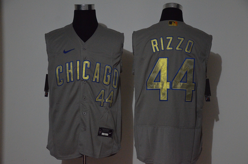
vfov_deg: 18.8
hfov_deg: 28.1
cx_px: 124
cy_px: 82
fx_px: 495
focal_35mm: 72
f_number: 4.5
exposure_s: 1/50
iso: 4000
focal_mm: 48
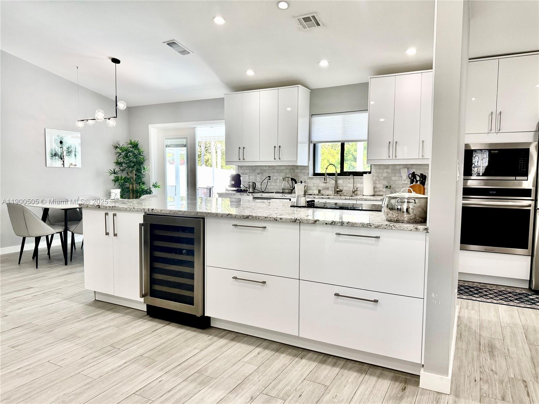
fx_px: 374
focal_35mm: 24
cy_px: 202
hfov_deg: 71.6
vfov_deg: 56.8
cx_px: 270
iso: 160
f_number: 1.78
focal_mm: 6.76
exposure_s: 1/215
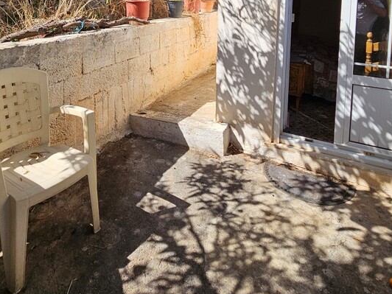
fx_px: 283
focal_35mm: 25
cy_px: 17
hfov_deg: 69.2
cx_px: 175
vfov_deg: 47.8
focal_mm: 2.2
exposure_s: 1/1714
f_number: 2.2
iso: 50
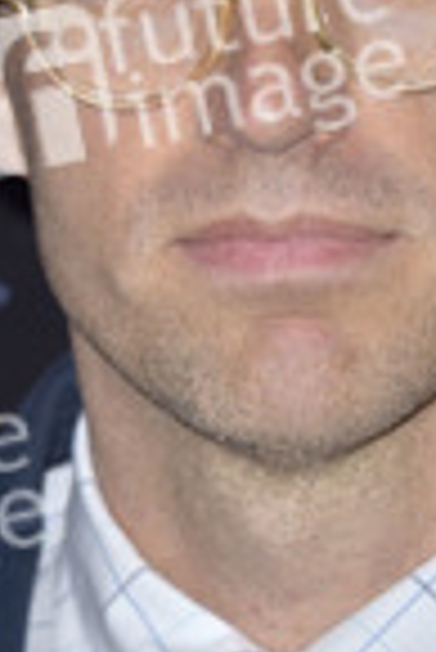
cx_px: 308
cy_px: 297
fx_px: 12504
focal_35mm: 690
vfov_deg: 3.0
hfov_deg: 2.0
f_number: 7.1
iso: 320
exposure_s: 1/250
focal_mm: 250
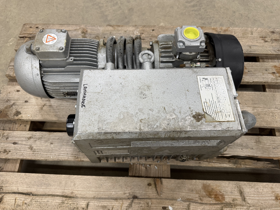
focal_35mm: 25
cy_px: 105
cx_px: 139
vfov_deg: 54.9
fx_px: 202
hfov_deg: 69.4
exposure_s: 1/50
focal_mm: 6.76
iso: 125
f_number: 1.78
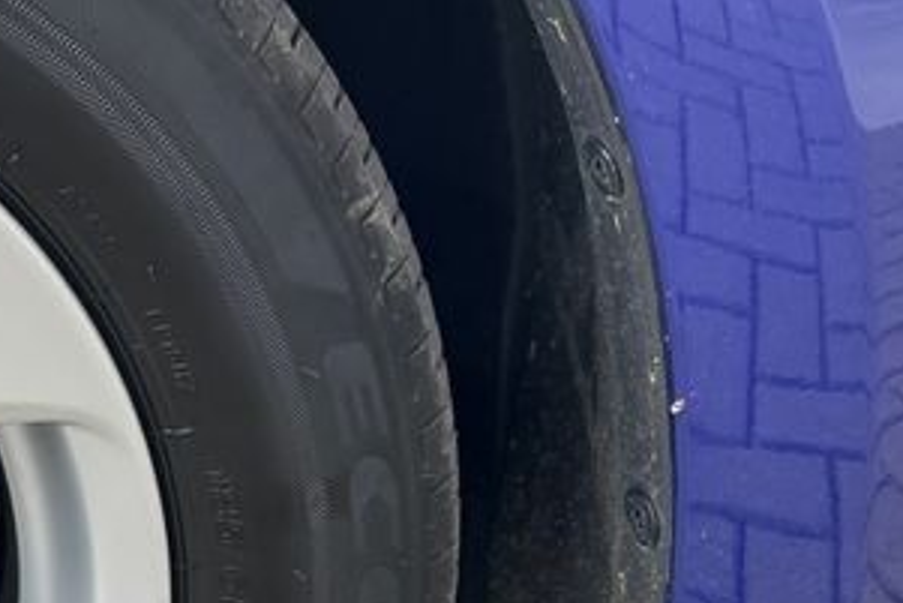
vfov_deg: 14.8
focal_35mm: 92
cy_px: 474
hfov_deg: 19.5
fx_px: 2309
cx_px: -429
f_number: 1.6
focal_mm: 5.1
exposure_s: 1/122
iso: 40
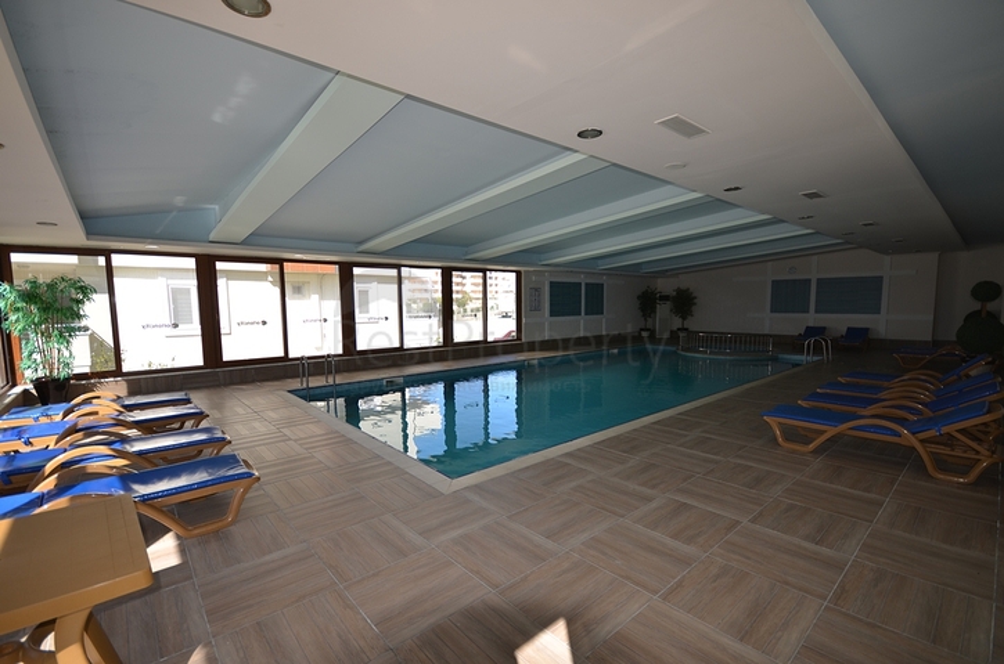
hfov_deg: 100.5
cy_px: 332
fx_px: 417
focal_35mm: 15
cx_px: 502
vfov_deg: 77.1
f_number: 4
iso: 100
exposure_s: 1/250
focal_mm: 10
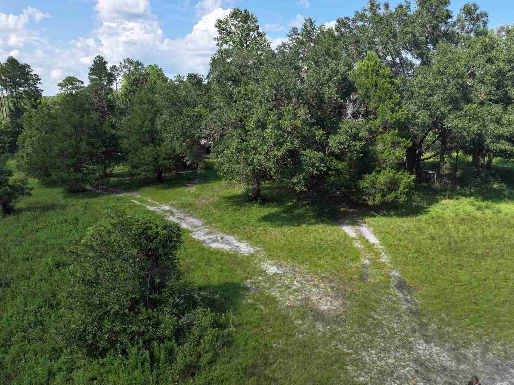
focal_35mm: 26
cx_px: 265
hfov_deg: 67.3
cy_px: 197
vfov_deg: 53.0
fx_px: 386
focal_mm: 12.29
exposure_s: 1/1600
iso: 170
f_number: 2.8
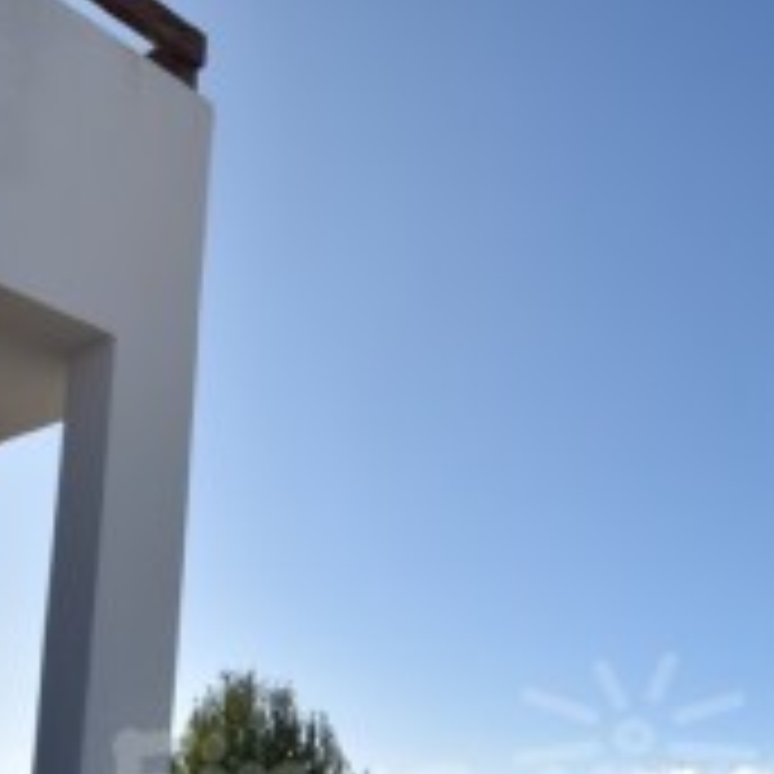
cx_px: 801
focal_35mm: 38
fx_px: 961
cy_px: 754
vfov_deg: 39.3
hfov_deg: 38.2
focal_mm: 10
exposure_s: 1/200
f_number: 11
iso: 100
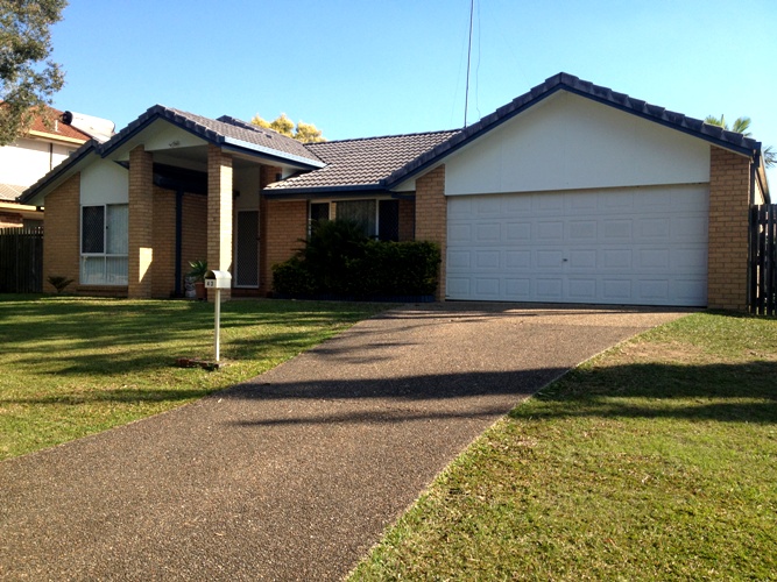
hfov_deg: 52.6
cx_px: 388
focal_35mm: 35
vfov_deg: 40.7
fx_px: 785
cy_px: 291
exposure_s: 1/920
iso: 50
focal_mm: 4.28
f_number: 2.4
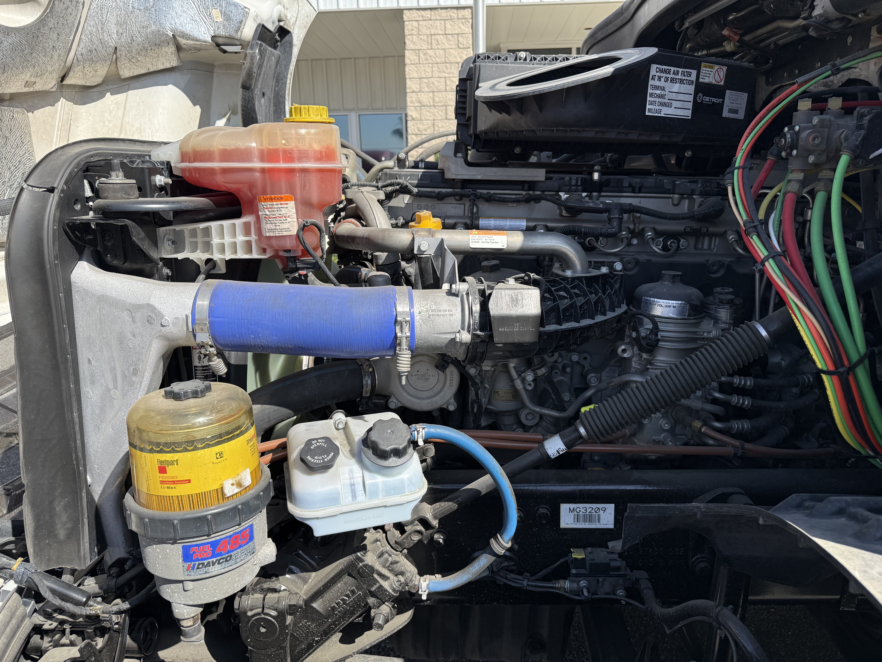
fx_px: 612
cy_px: 331
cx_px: 441
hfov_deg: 71.6
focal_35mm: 24
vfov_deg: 56.8
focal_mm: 6.76
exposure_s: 1/2801
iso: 100
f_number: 1.78
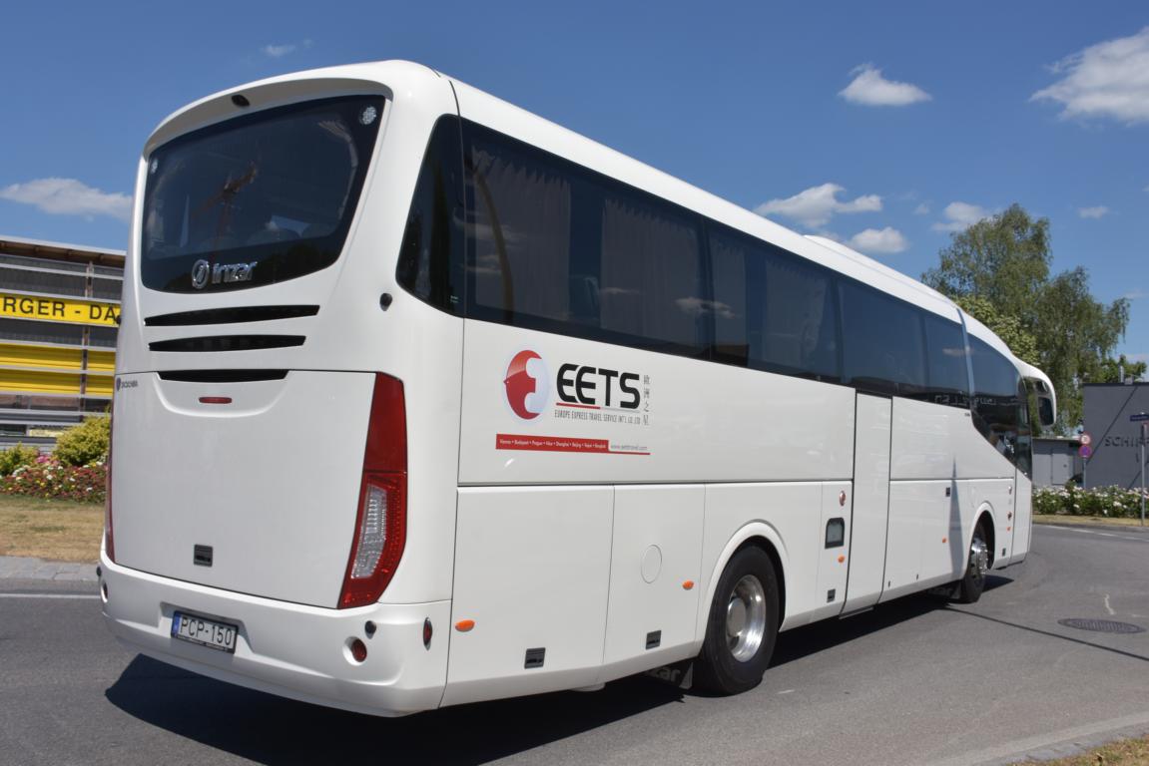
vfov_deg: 40.0
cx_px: 574
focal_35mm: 33
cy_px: 383
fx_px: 1053
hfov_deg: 57.2
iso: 160
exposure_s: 1/400
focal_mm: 22
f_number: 10
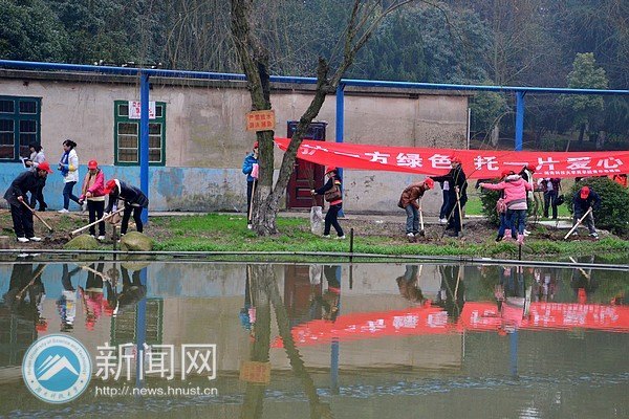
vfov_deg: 18.2
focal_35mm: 75
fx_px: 1310
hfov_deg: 27.0
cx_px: 314
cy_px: 210
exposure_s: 1/800
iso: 1600
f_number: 5
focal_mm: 50
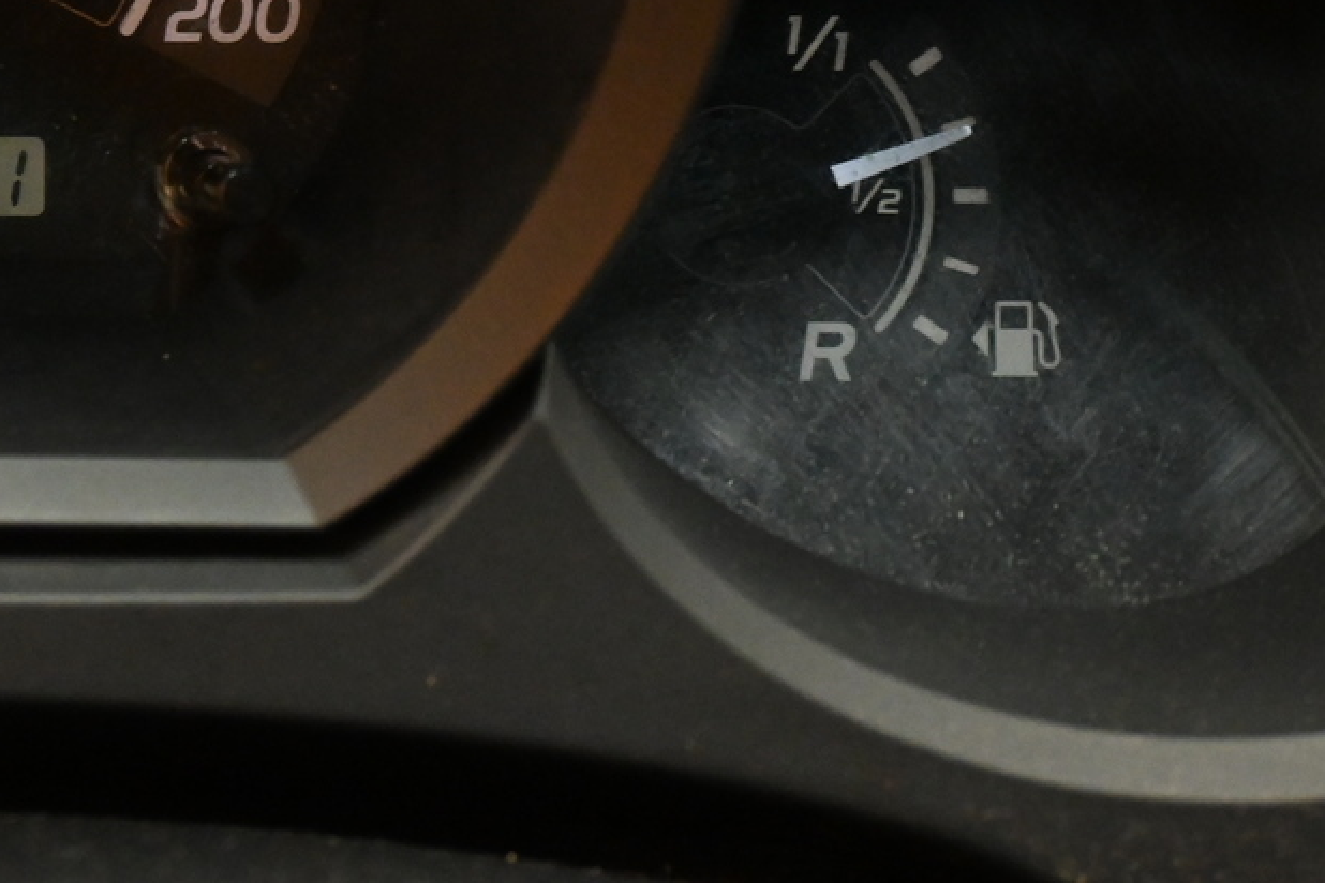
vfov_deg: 17.0
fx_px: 2821
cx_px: -195
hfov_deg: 24.4
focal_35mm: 77
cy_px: -171
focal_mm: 19.5
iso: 2500
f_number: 5.6
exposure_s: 1/30
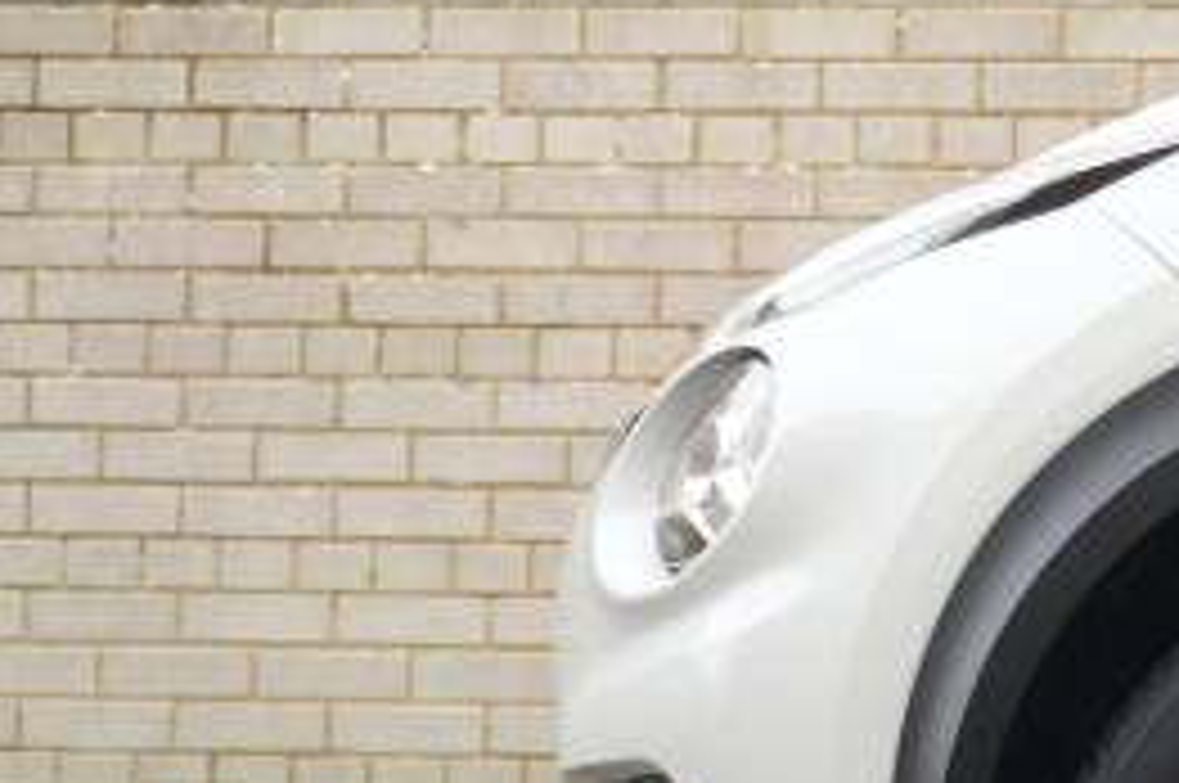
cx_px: 1220
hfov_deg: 15.2
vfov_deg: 10.3
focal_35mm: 132
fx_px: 4318
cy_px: 792
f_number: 5.6
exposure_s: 1/160
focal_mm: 36
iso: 1250
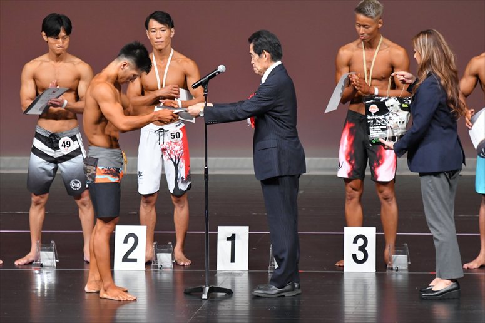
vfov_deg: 4.4
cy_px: 162
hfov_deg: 6.5
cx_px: 242
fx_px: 4242
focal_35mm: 315
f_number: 5.6
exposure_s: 1/400
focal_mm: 210
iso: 4000
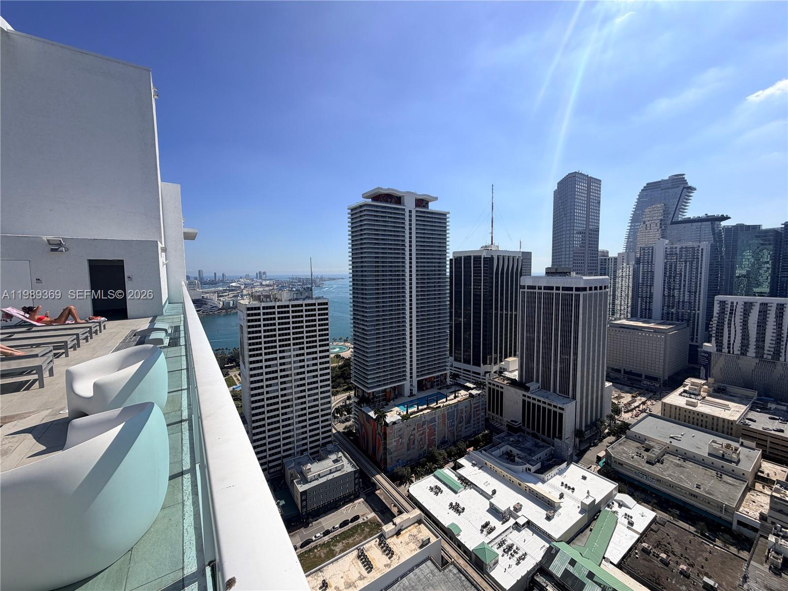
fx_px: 319
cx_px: 394
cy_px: 296
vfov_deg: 85.7
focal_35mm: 14
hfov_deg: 102.1
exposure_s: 1/1961
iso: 20
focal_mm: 2.22
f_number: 2.2
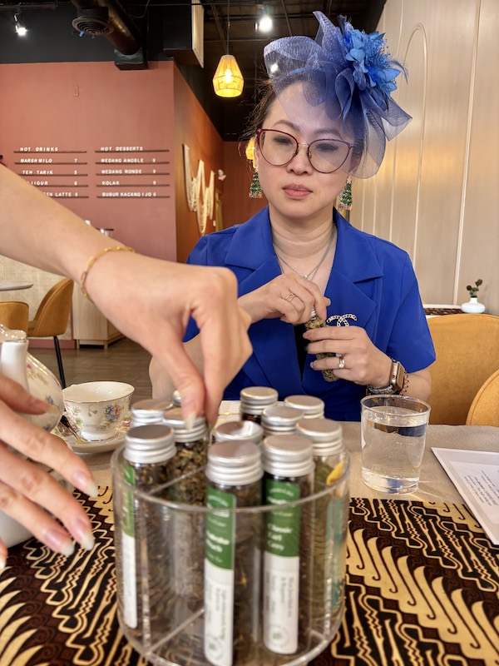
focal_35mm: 26
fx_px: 500
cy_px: 333
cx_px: 250
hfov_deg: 53.1
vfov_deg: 67.3
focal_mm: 5.96
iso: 200
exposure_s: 1/60
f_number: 1.6
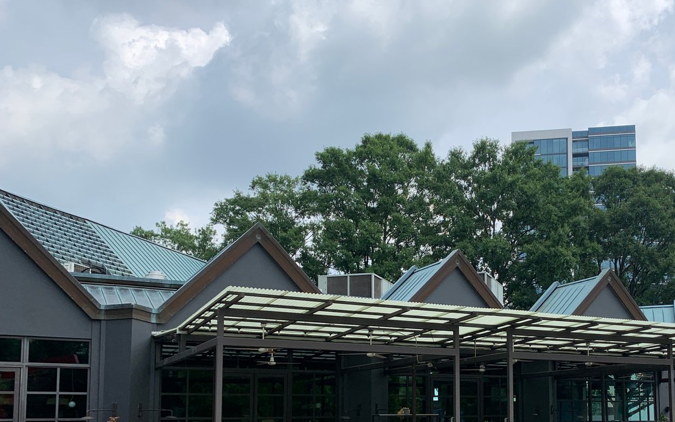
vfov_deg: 31.1
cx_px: 472
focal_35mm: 40
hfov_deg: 48.1
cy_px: 345
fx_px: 736
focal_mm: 4.25
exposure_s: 1/2075
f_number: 1.8
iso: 25
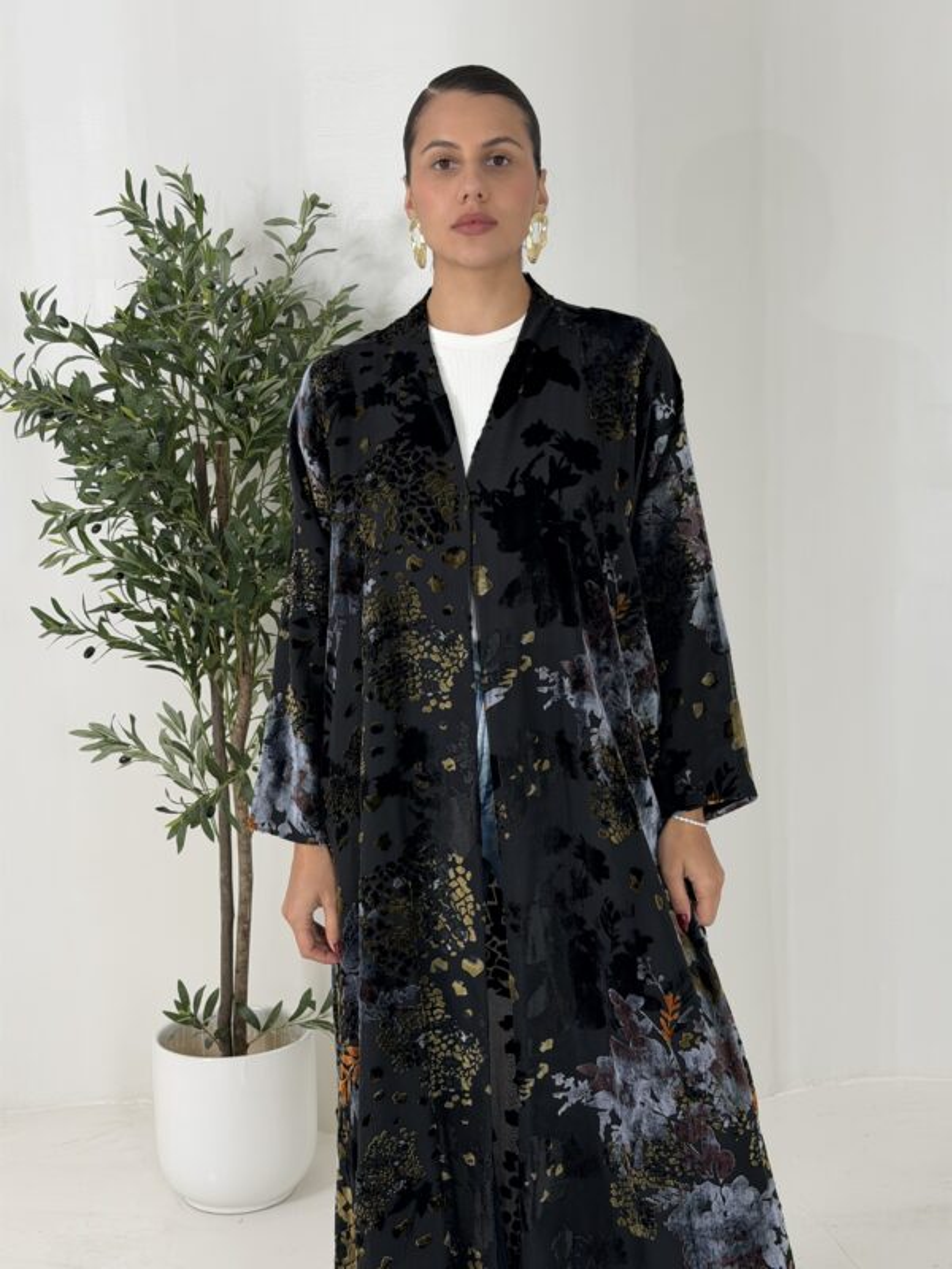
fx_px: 1760
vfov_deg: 39.7
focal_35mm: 48
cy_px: 634
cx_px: 476
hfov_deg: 30.3
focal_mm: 6.76
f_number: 1.78
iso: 64
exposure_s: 1/420
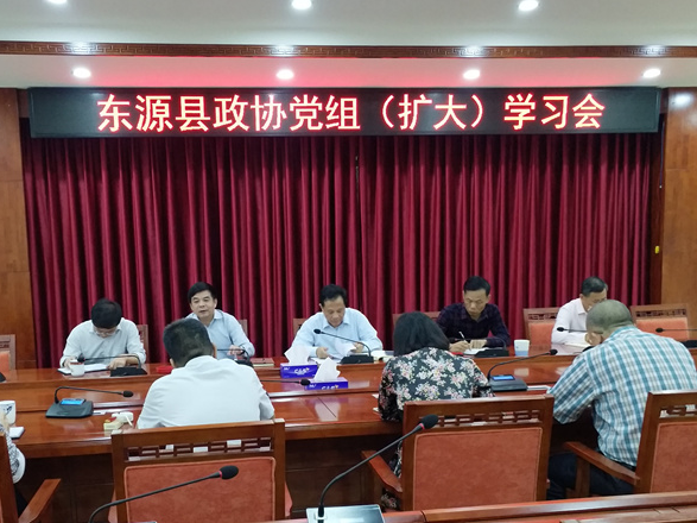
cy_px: 338
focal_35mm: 30
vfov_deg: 46.2
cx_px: 298
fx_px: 604
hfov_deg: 59.7
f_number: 2
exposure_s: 1/33.3
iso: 464
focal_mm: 3.79
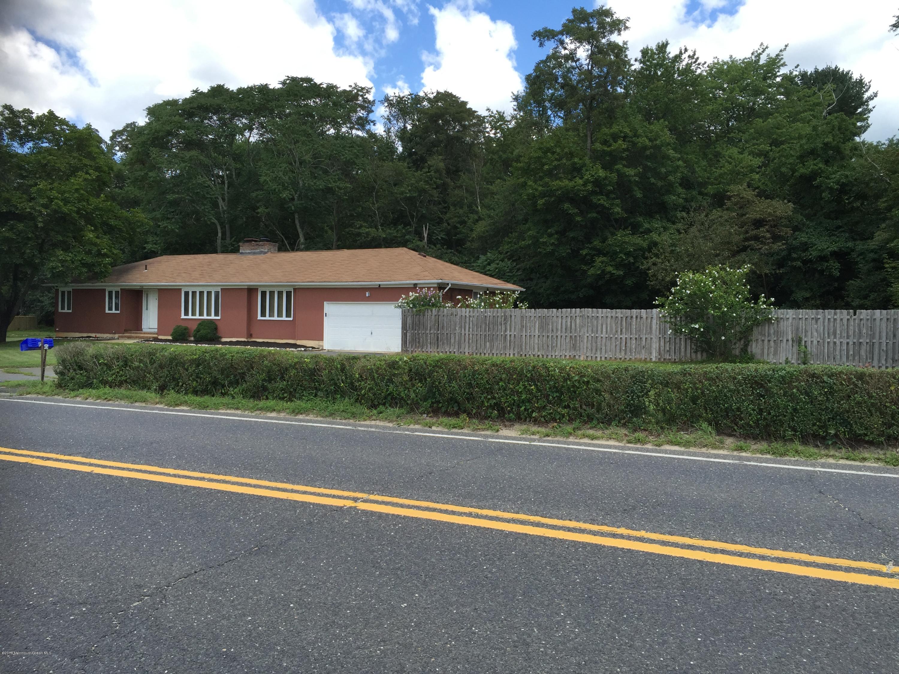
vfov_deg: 48.2
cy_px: 337
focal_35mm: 29
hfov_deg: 61.7
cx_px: 450
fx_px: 753
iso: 32
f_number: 2.2
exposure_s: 1/879
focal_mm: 4.15
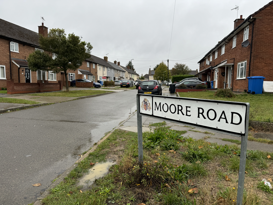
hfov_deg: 71.6
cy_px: 102
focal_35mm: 24
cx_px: 136
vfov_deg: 56.8
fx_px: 189
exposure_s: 1/812
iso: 80
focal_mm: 6.76
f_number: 1.78
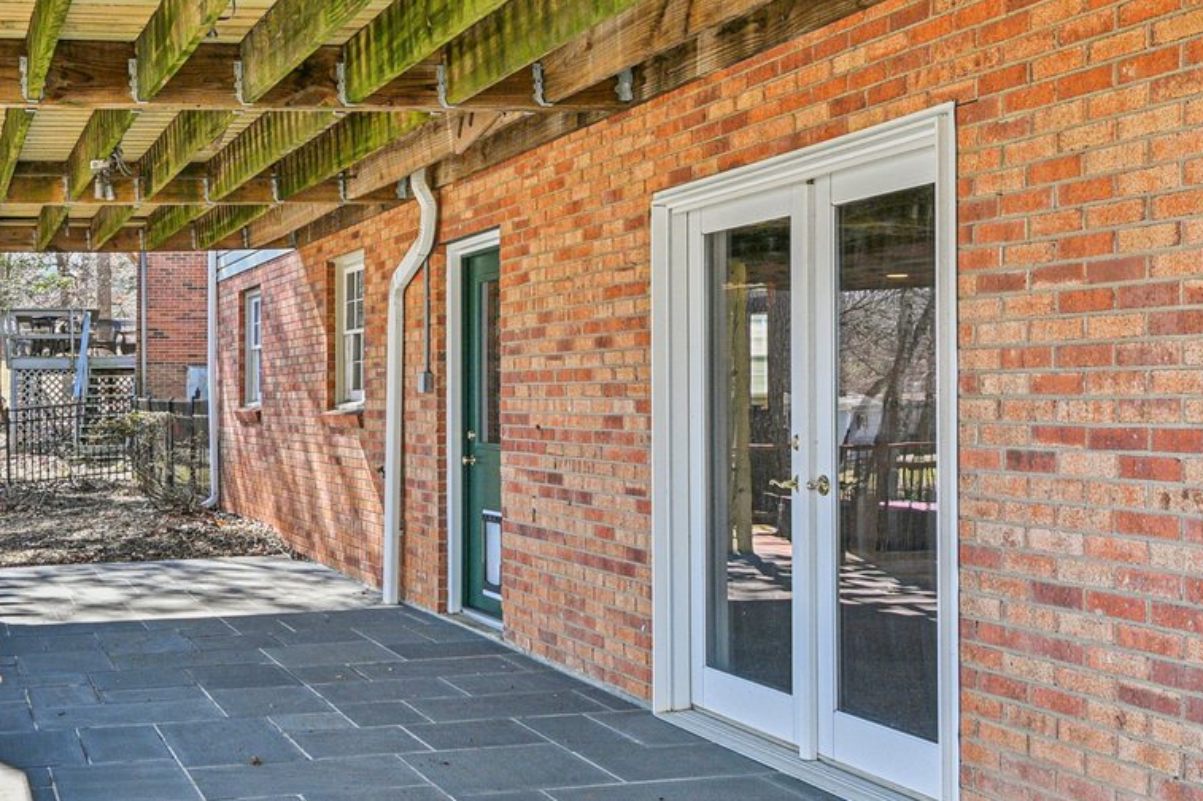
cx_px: 284
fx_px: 1536
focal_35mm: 46
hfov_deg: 41.4
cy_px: 430
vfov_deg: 29.2
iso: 100
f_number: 8
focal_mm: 17
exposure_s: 1/60
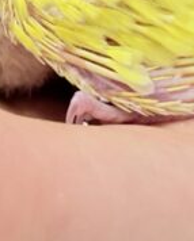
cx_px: 42
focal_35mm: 182
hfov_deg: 8.5
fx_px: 1303
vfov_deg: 10.4
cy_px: -72
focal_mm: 5.96
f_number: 1.6
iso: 50
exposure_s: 1/50
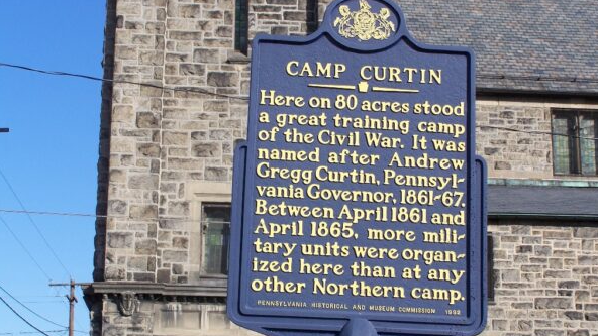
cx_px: 300
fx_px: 1173
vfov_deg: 16.3
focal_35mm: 74
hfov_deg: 28.6
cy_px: 185
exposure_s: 1/320
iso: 64
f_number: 4.5
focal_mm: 11.1
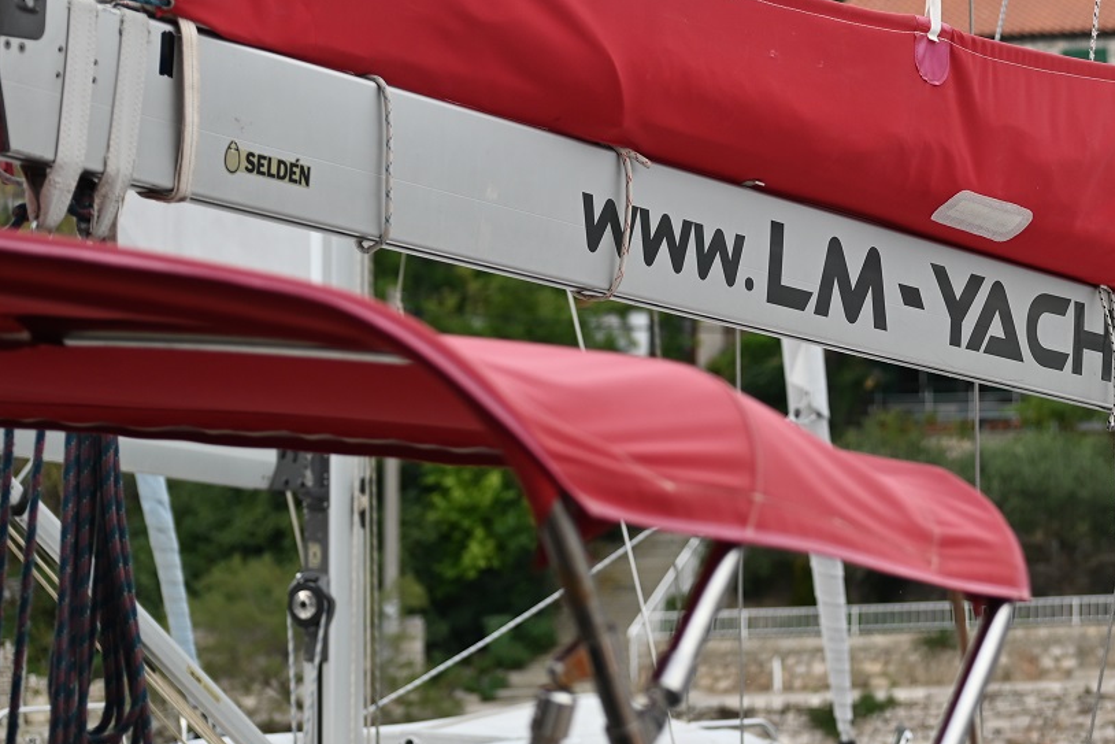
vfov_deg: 10.6
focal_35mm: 129
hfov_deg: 15.7
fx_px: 3996
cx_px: 994
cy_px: 129
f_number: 4.5
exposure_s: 1/500
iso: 280
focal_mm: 70
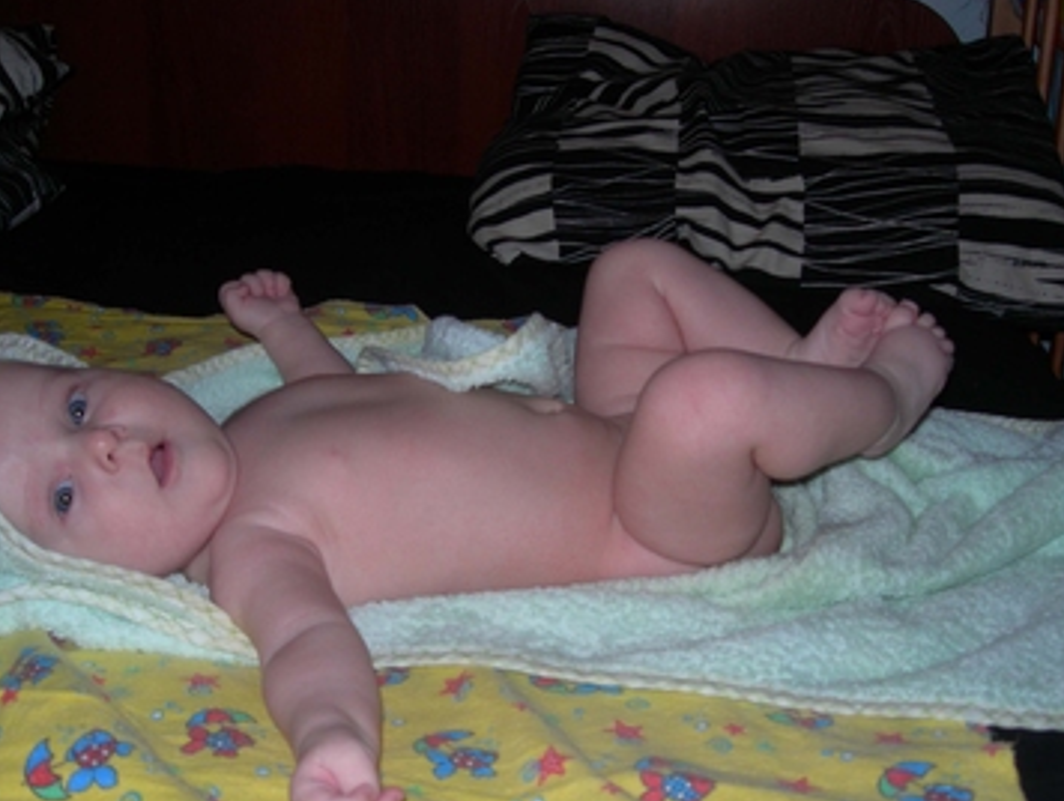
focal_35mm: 48
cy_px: 466
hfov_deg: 39.6
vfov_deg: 30.3
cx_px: 526
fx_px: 1477
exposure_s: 1/60.1
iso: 50
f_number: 2.8
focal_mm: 7.8
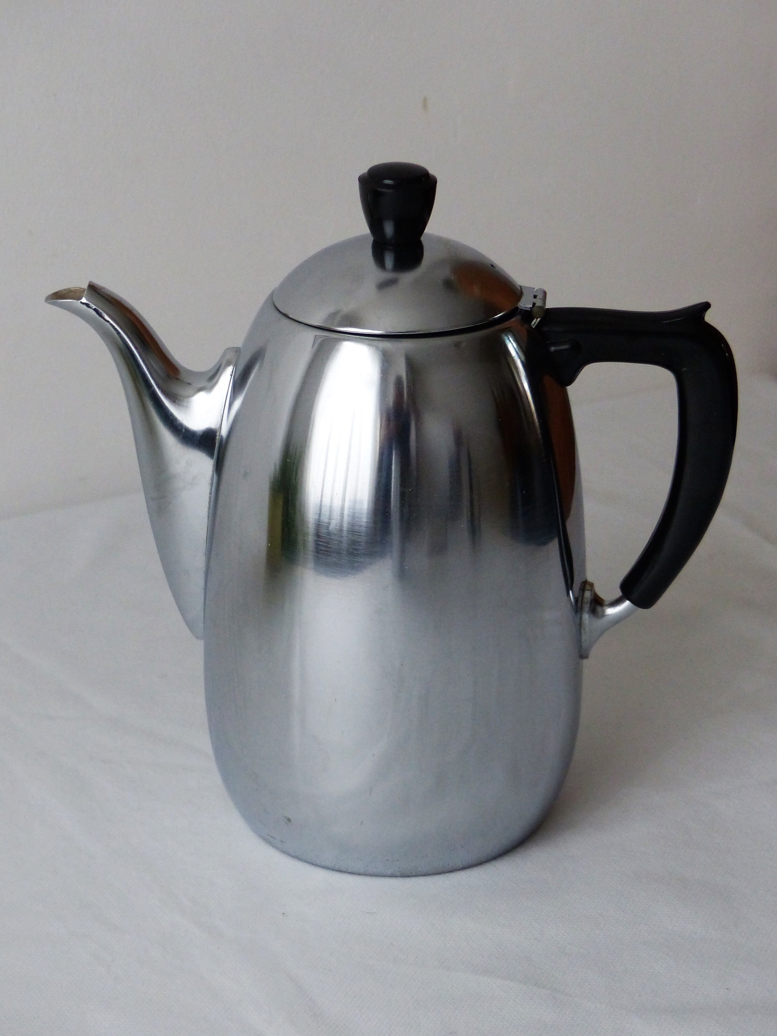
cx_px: 388
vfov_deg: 24.4
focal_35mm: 80
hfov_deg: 18.4
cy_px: 518
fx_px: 2394
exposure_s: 1/60
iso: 400
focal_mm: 13.5
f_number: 2.8
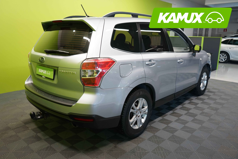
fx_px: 185
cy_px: 80
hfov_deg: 65.5
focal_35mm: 28
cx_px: 119
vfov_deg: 46.4
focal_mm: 28
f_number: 4.5
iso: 1250
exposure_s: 1/30
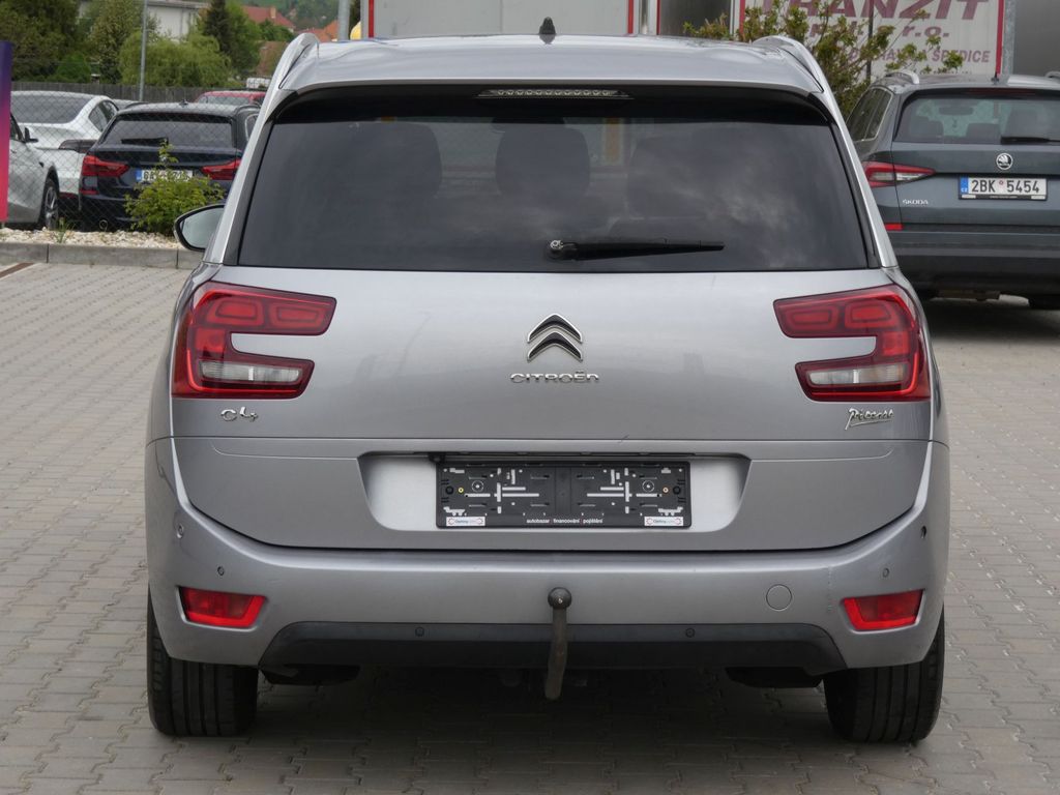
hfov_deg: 20.7
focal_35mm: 95
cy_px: 398
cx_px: 530
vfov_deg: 15.6
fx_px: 2909
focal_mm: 17.1
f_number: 5.6
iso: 80
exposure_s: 1/200
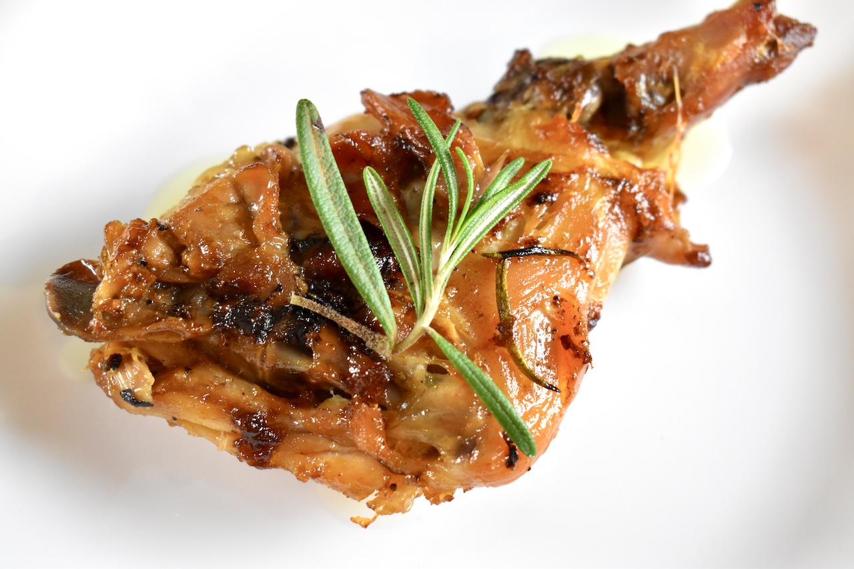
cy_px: 284
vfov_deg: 23.8
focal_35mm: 57
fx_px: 1352
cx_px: 427
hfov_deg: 35.1
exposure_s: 1/125
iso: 2200
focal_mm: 38
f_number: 4.8
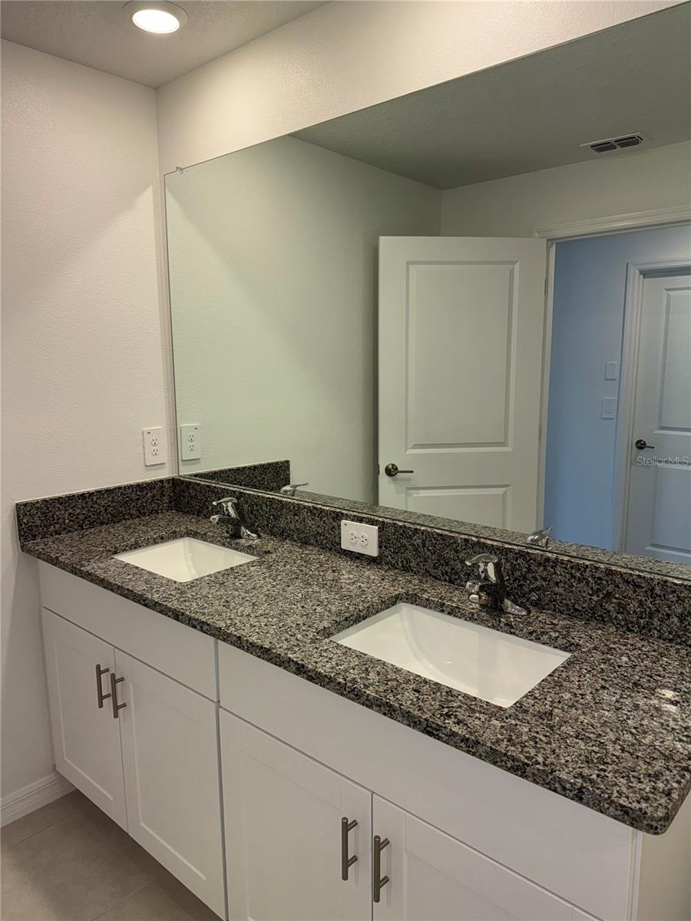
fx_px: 639
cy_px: 460
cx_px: 346
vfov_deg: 71.6
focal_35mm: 24
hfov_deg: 56.8
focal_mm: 6.76
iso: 50
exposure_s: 1/173
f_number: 1.78
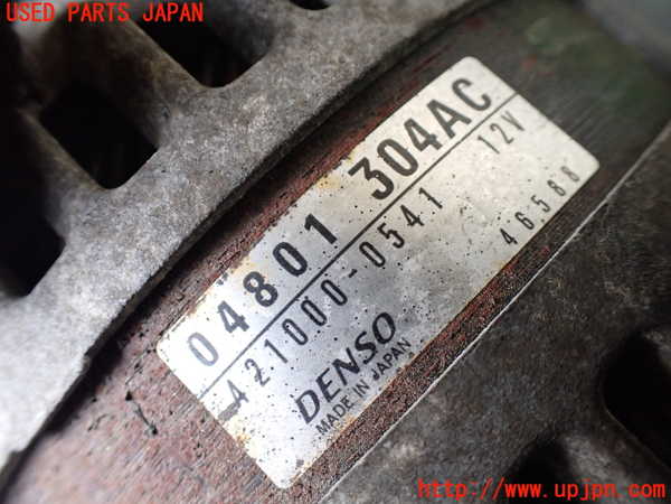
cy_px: 252
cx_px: 336
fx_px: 582
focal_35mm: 30
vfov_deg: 46.8
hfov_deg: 60.0
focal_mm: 5.4
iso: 400
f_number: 2.3
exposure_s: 1/125
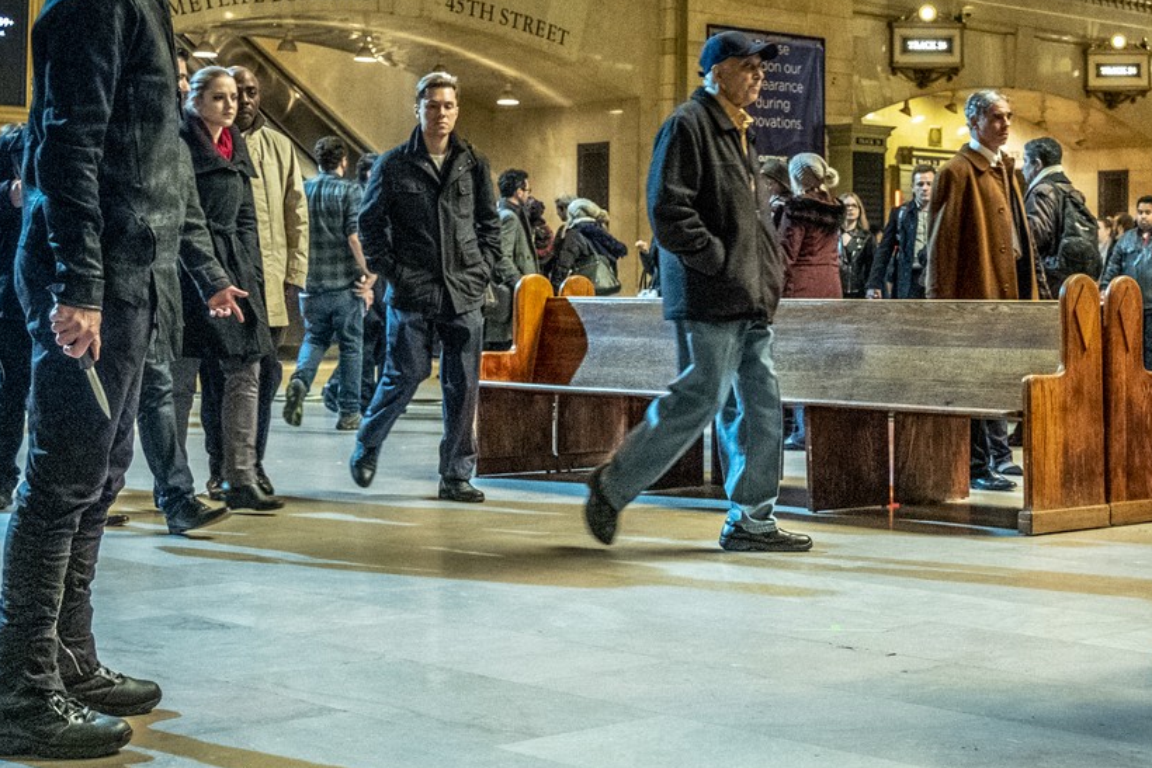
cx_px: 712
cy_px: 173
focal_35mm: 64
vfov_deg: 21.0
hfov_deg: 31.3
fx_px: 2048
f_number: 2.8
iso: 2500
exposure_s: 1/125
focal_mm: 23.4
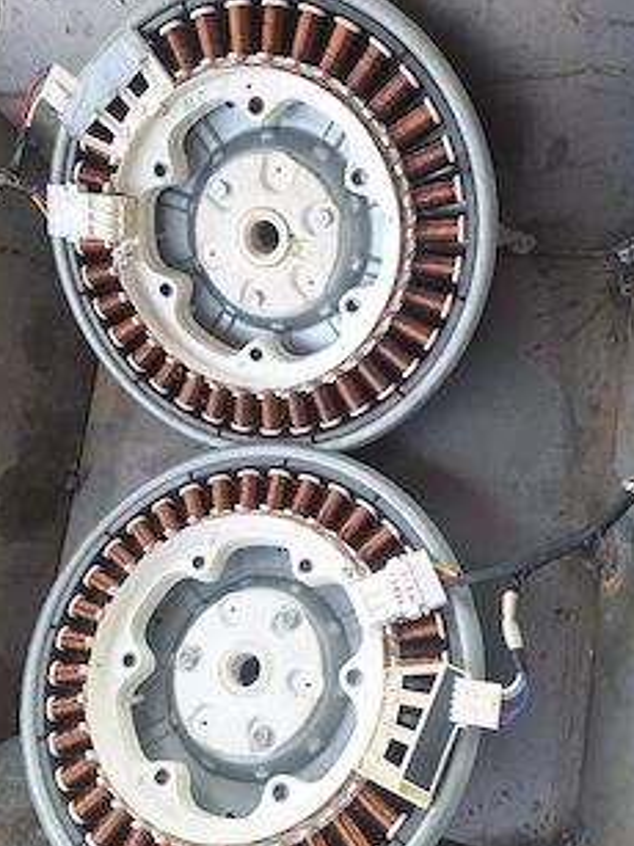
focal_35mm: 30
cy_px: 452
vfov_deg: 59.9
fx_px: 733
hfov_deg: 46.8
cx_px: 311
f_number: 1.8
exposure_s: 1/175
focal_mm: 5.54
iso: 40
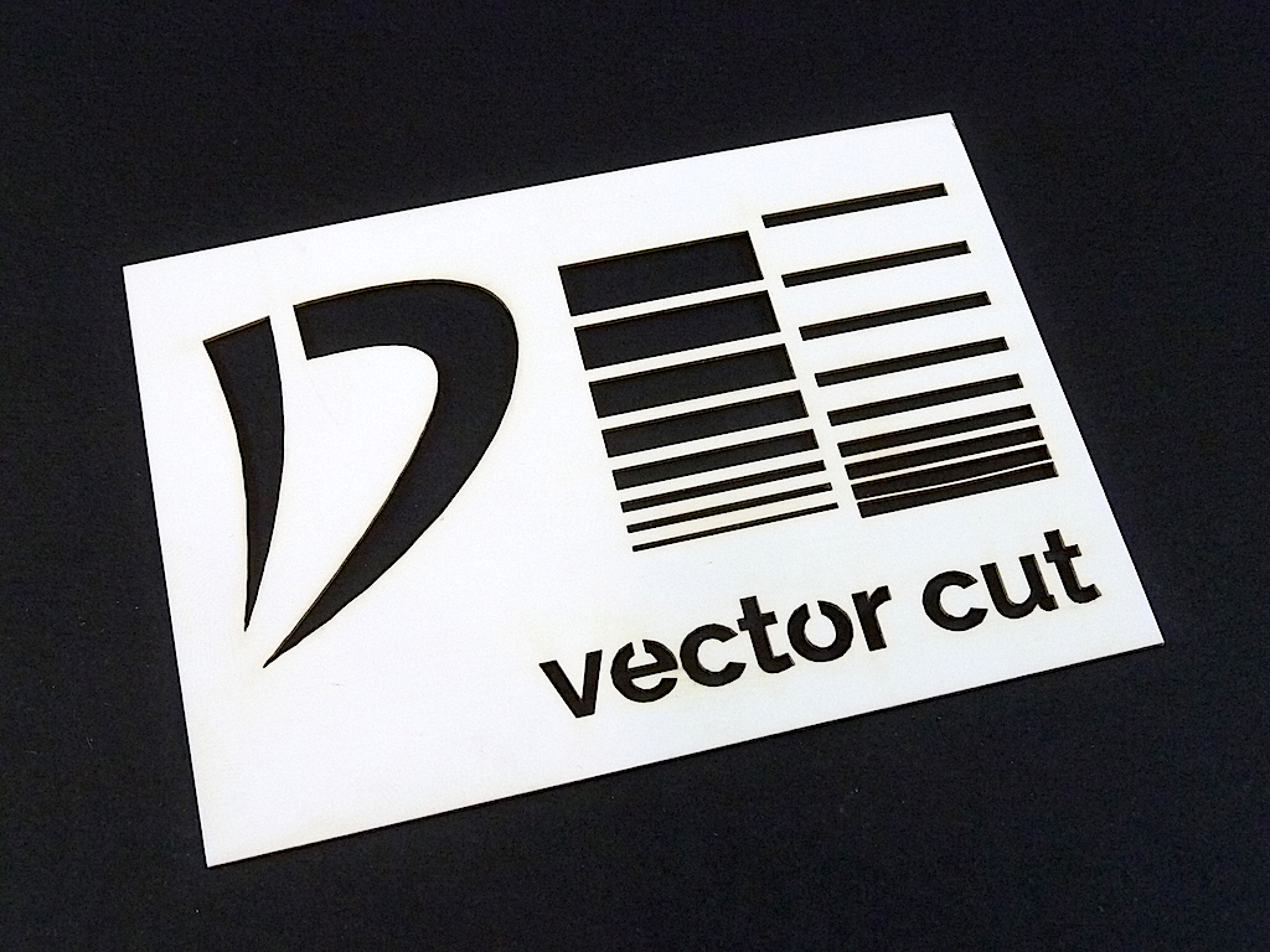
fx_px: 1761
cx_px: 635
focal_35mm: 48
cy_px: 476
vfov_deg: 30.3
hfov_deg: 39.7
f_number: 5.6
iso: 400
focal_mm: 7.9
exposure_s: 1/60
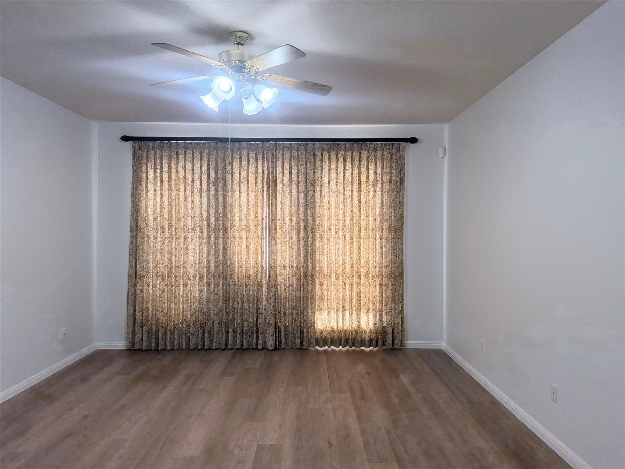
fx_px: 433
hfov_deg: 71.6
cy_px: 234
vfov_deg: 56.8
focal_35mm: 24
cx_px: 312
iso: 200
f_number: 1.78
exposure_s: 1/210
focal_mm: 6.76
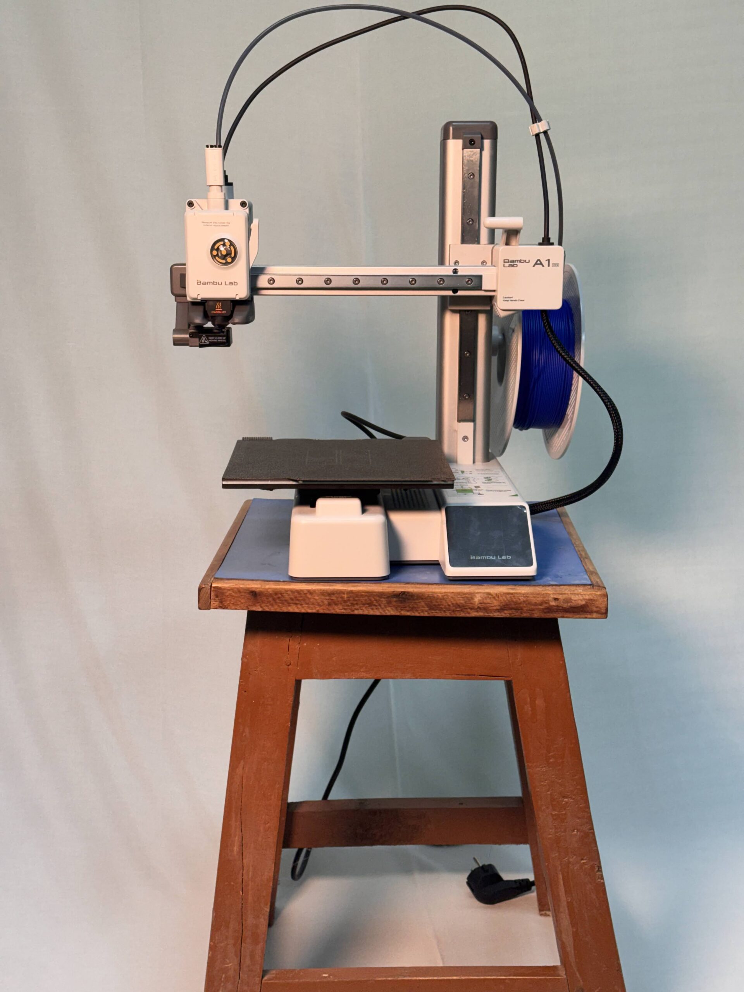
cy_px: 496
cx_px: 372
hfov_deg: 30.3
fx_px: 1376
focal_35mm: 48
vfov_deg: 39.7
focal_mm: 6.76
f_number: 1.78
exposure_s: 1/100
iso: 64
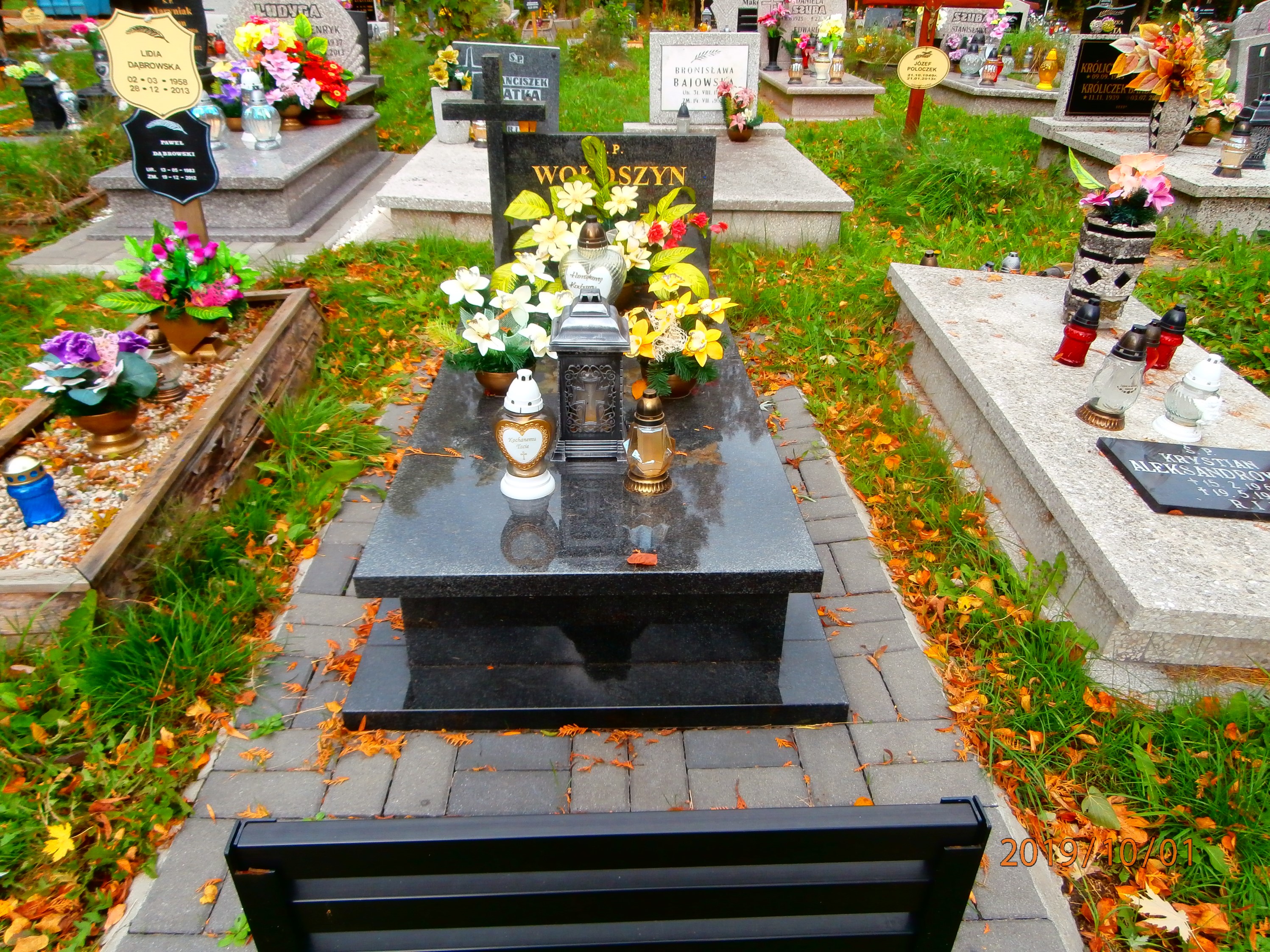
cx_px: 635
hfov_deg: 71.6
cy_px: 476
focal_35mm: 24
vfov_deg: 56.8
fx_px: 880
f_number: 3
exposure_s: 1/250
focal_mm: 4.2
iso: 100
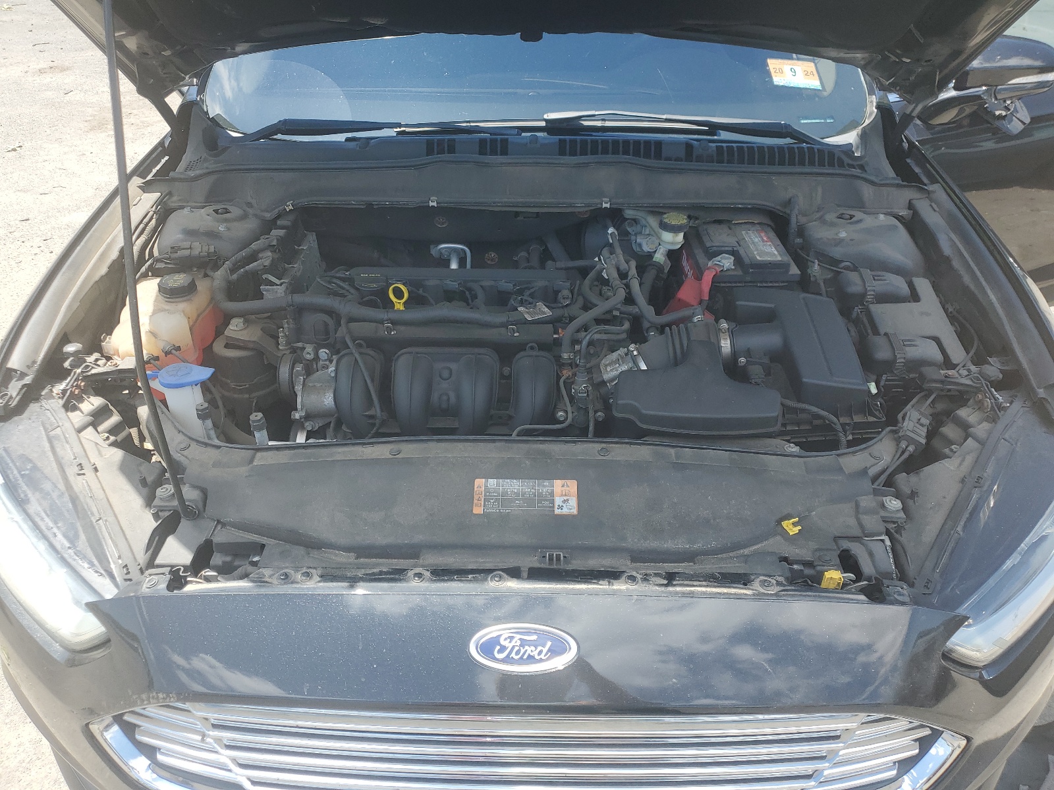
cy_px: 395
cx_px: 527
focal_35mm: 26
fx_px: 792
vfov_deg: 53.1
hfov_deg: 67.3
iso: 50
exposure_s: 1/833
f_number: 1.5
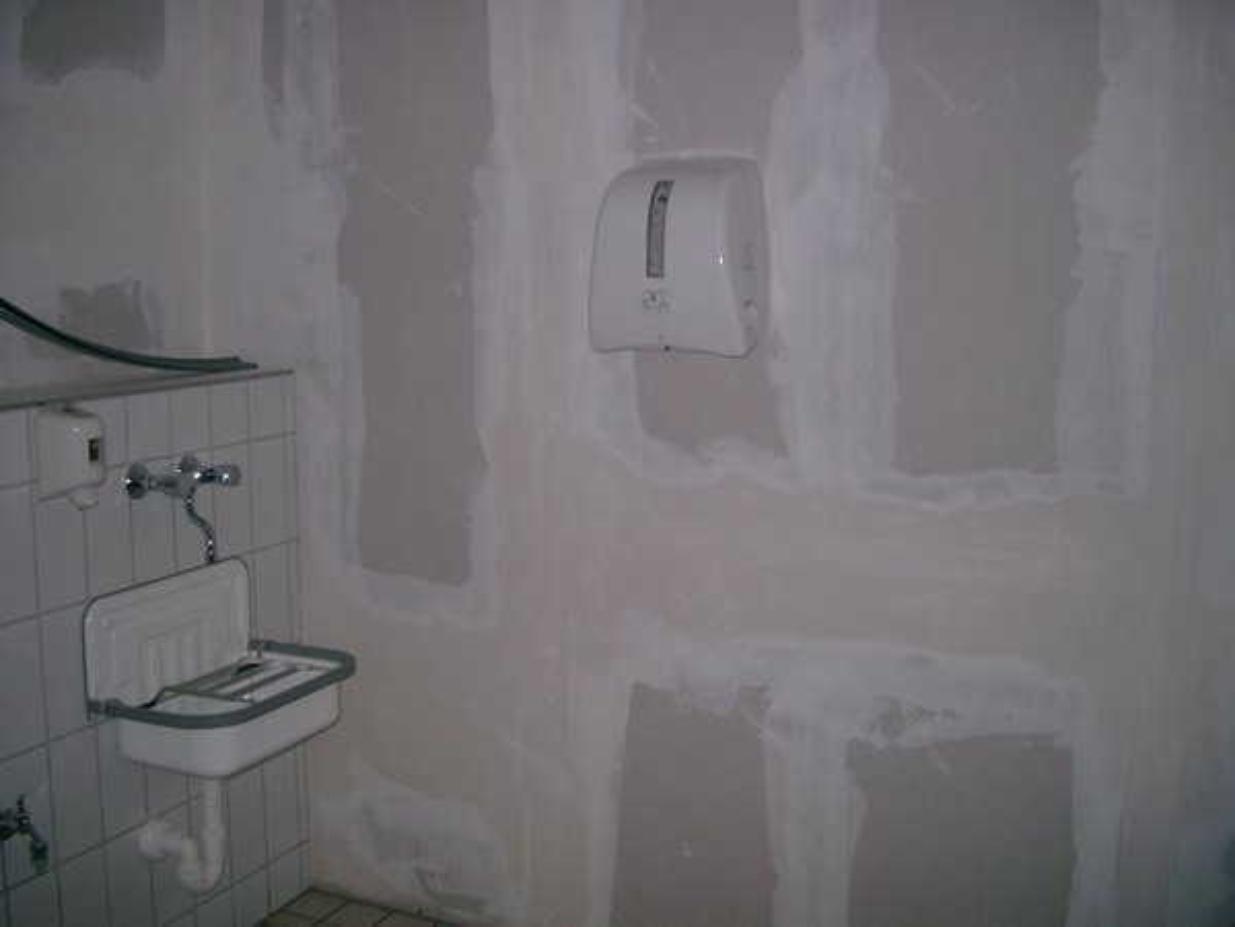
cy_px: 464
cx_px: 618
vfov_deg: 38.7
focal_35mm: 37
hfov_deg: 50.1
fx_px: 1320
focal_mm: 7.6
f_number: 2.6
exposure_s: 1/60
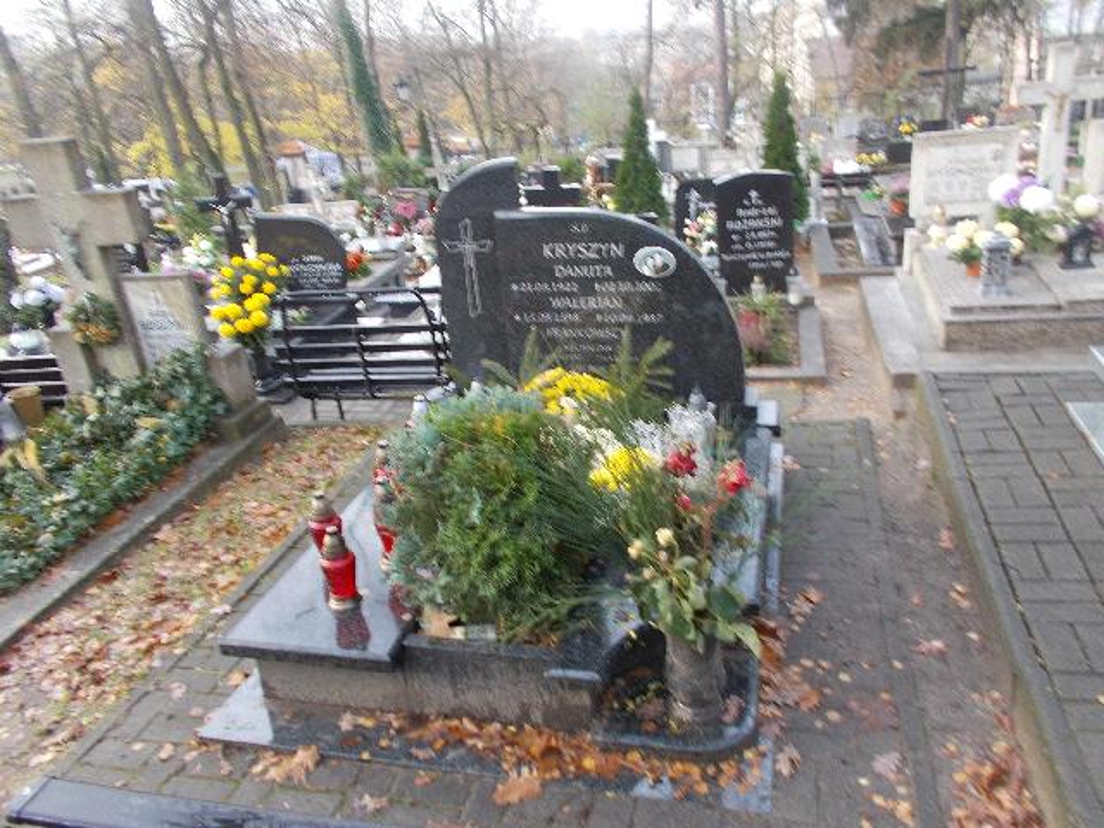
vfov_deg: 53.1
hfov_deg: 67.3
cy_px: 414
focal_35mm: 26
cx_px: 552
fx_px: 829
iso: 80
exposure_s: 1/40
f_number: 3.2
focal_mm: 4.6
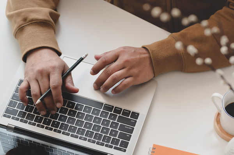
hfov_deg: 24.0
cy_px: 78
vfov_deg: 16.0
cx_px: 117
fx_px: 552
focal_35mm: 85
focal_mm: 85
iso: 200
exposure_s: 1/15
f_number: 3.5
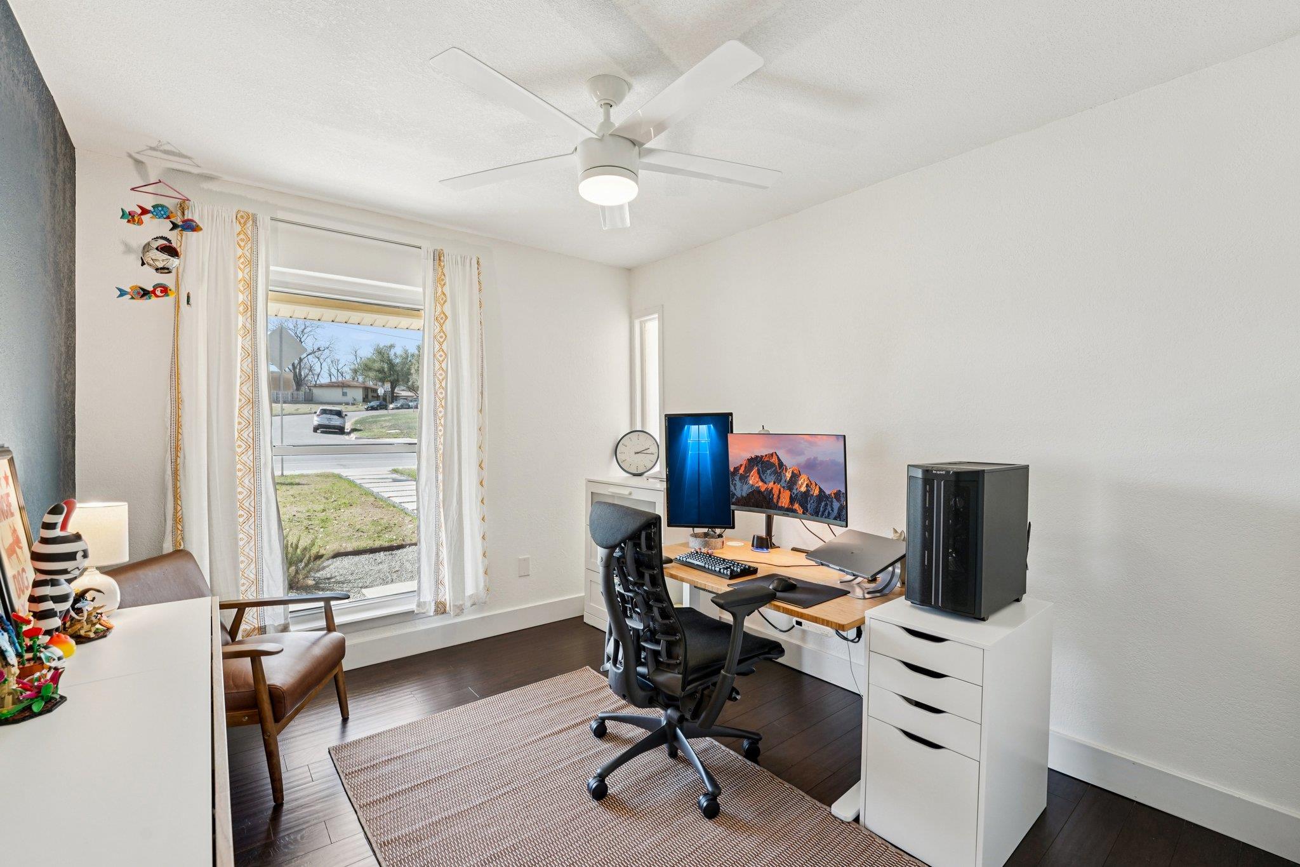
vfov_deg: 76.9
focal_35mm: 15
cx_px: 650
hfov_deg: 100.0
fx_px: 545
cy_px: 434
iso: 400
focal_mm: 15.1
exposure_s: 1/25
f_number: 8
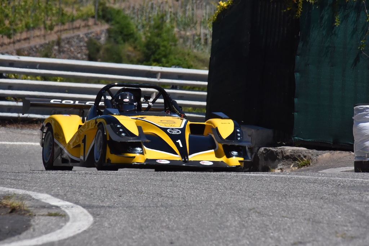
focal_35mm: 450
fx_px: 4613
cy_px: 123
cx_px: 184
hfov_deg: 4.6
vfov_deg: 3.1
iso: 800
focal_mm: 300
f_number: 9
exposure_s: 1/2500
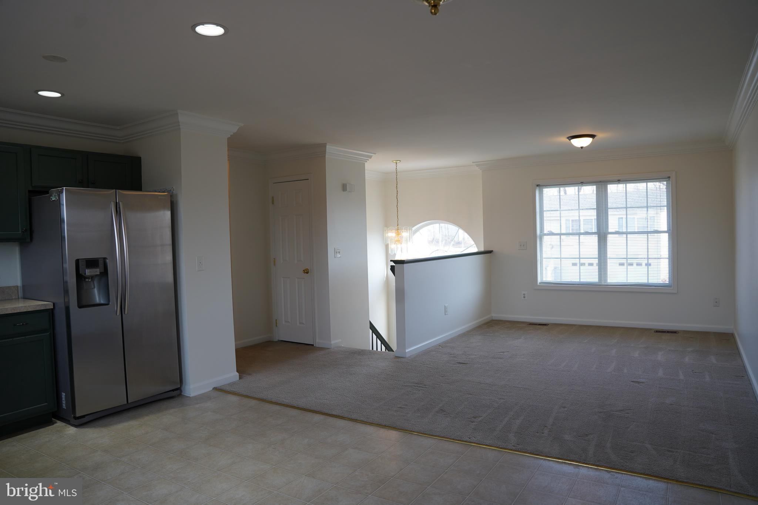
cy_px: 252
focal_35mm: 24
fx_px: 505
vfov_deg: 53.1
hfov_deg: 73.7
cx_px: 379
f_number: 4
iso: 200
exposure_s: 1/60
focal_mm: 24
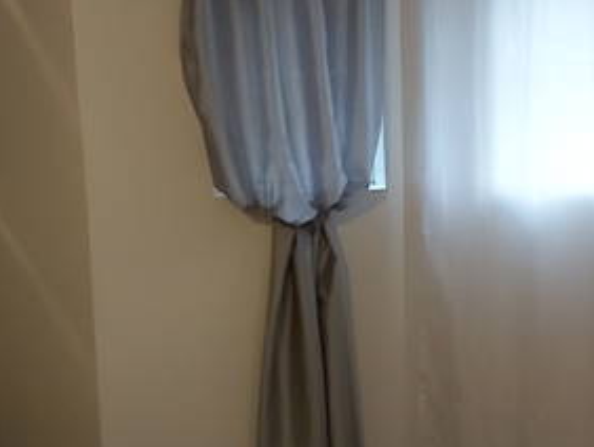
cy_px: 278
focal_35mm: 70
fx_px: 1202
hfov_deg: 27.8
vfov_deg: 21.0
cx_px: 289
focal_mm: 3.92
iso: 250
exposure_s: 1/30
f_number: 1.7
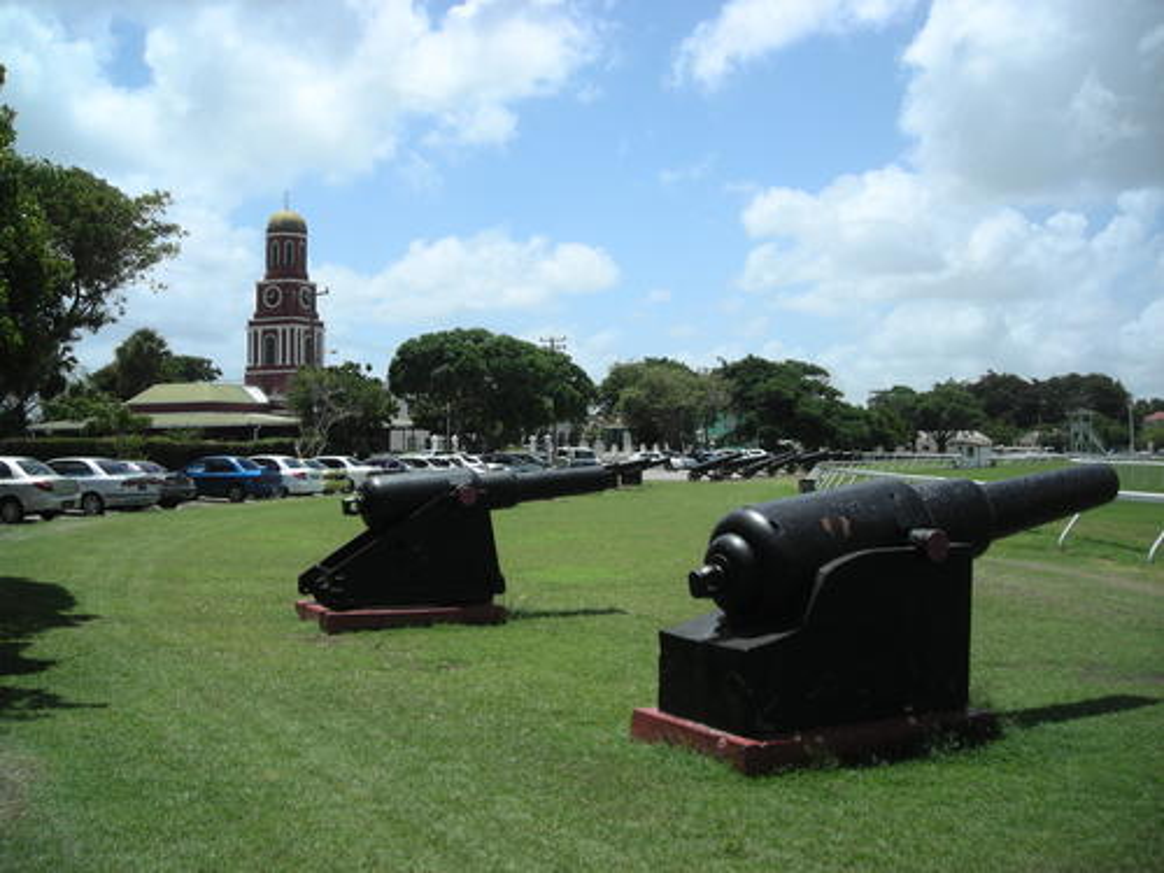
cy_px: 436
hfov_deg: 49.0
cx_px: 582
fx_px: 1278
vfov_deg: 37.7
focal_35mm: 38
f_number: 3.2
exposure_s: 1/871
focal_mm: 6.3
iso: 50
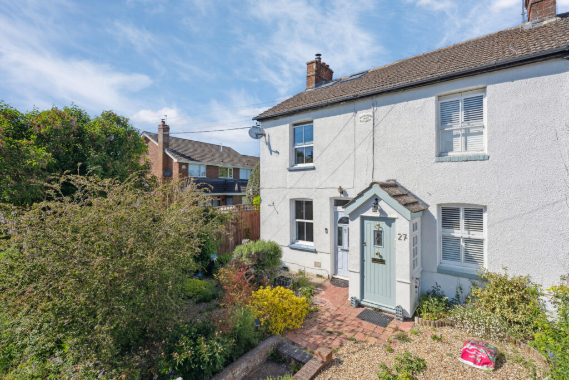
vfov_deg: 73.8
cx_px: 284
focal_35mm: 16
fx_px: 253
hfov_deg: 96.7
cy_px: 190
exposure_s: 1/400
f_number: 8
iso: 100
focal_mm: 16
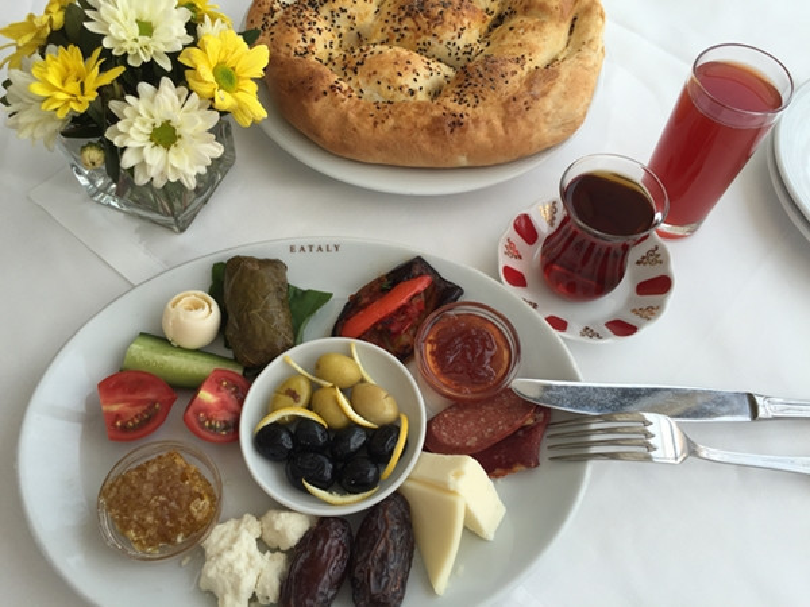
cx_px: 405
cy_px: 304
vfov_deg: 48.2
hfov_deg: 61.7
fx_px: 679
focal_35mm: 29
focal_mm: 4.15
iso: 32
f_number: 2.2
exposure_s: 1/335
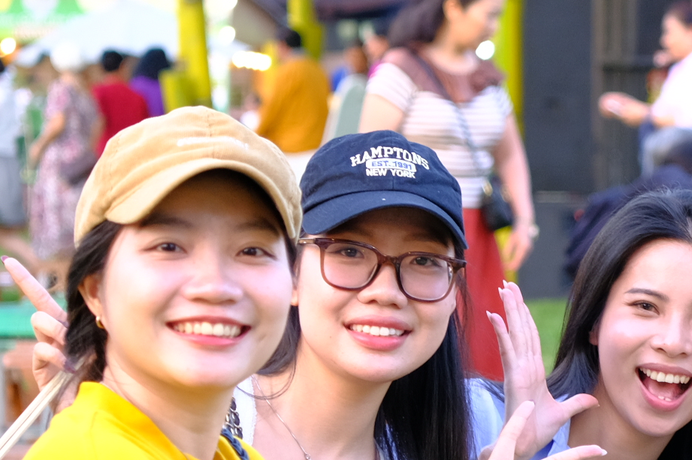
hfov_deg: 7.5
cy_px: 309
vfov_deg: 5.1
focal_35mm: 271
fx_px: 5206
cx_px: 868
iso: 500
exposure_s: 1/100
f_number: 3.5
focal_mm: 55
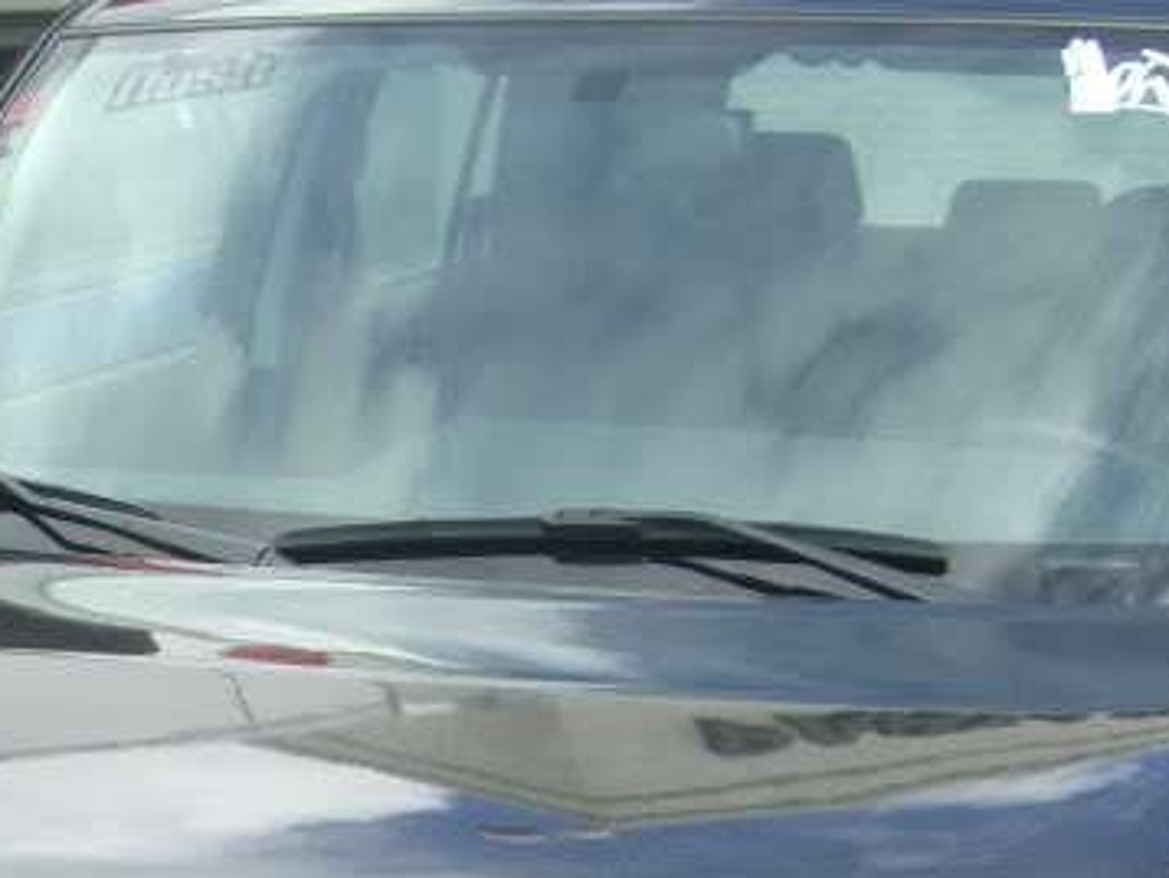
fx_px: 3682
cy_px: 993
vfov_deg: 13.3
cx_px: -39
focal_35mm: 109
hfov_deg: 17.6
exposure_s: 1/250
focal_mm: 7.9
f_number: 2.8
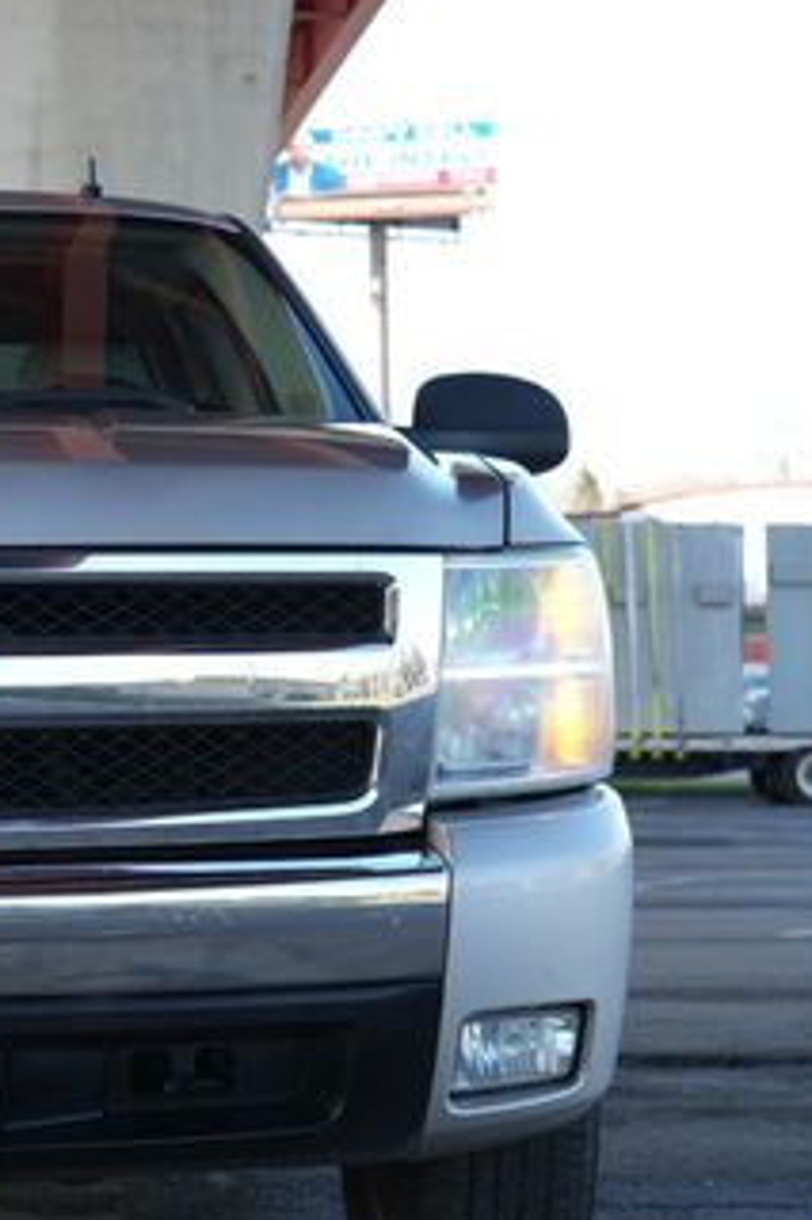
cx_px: -172
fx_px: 3048
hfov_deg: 14.7
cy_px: 713
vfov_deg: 22.6
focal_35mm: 90
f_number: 4
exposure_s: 1/60
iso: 200
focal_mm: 30
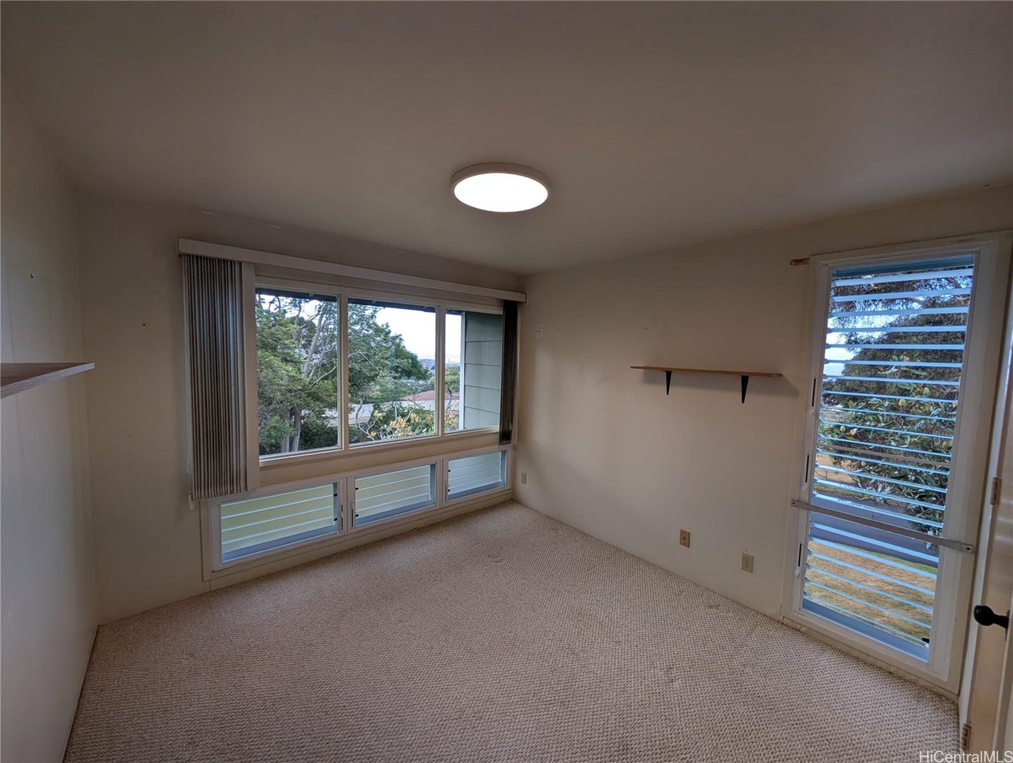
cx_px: 506
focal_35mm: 12
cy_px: 382
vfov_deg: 94.6
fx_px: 352
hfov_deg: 110.5
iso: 56
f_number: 1.7
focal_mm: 2.02
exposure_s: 1/450
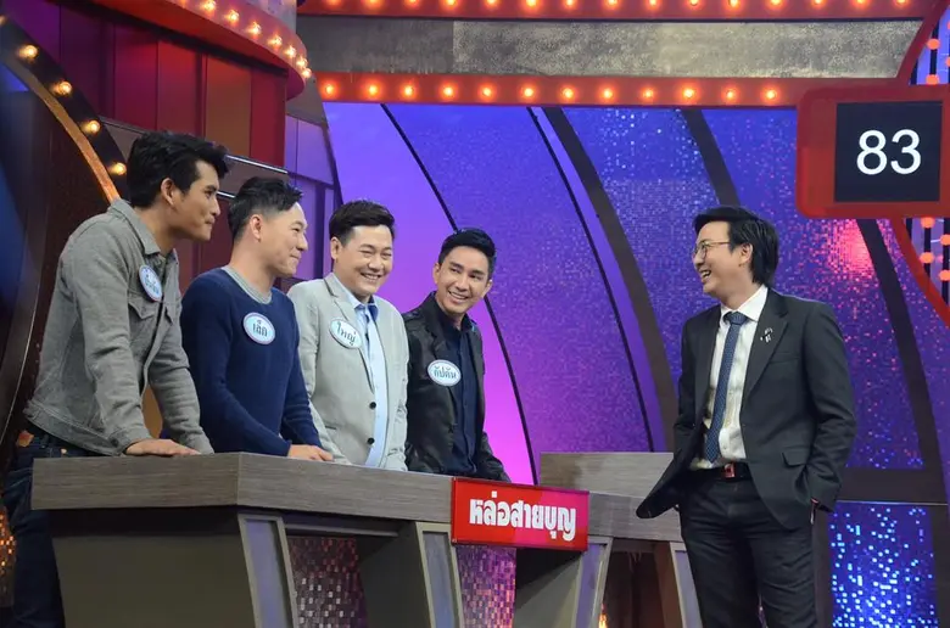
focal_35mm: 93
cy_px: 314
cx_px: 475
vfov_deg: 14.6
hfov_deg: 22.0
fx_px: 2448
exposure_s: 1/320
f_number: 5.6
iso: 2200
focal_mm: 62
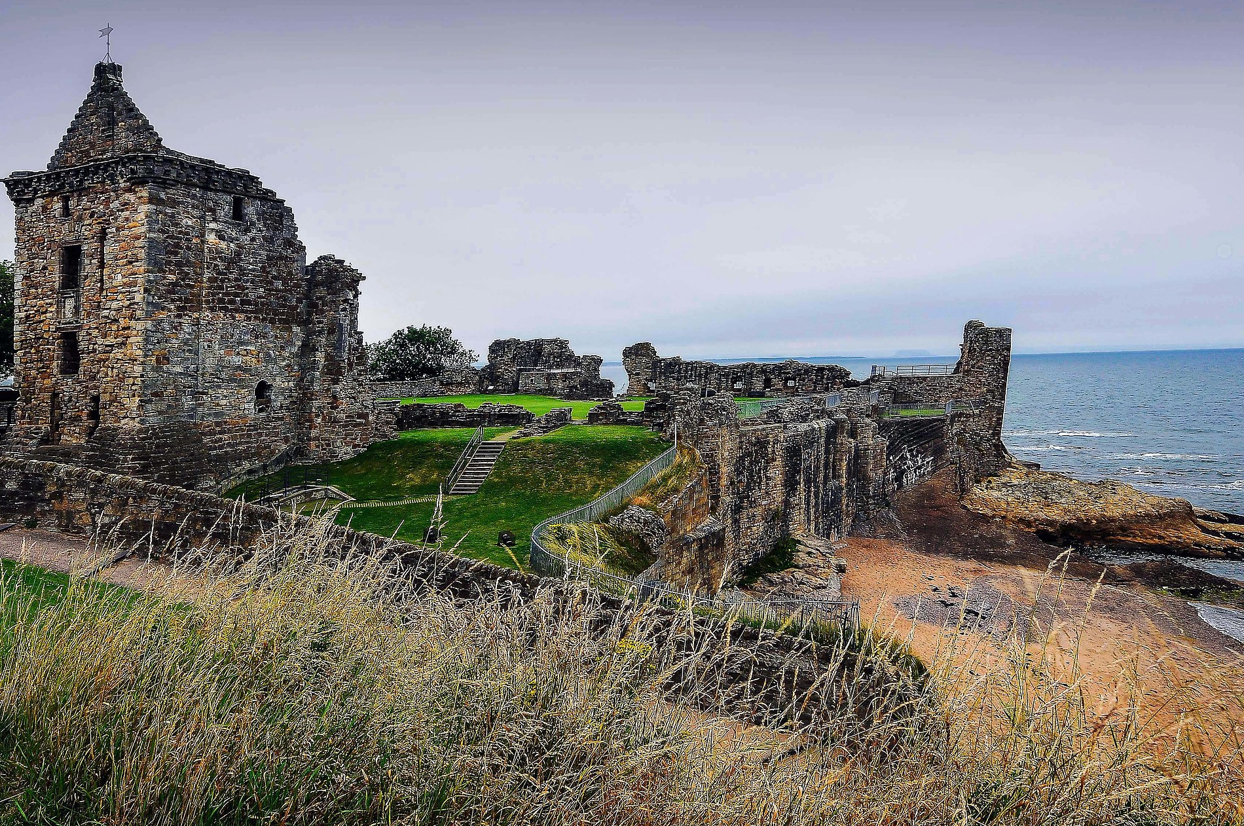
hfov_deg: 72.2
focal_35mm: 25
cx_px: 564
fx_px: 850
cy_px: 331
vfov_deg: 51.5
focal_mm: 13
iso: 250
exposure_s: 1/60
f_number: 14
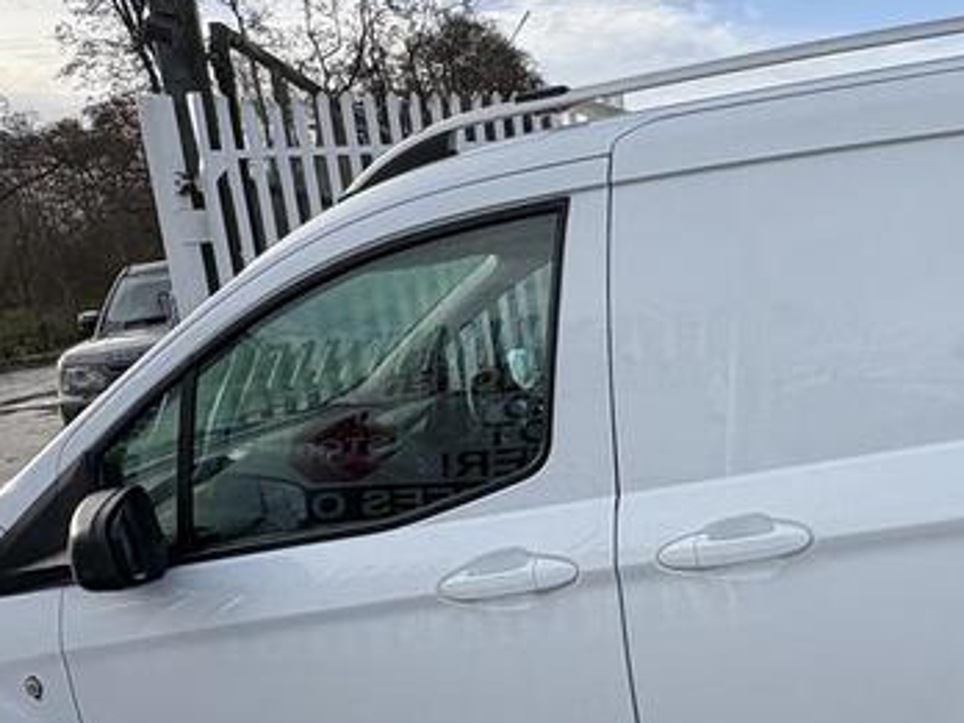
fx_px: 1003
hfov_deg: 49.6
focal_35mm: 36
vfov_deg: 39.6
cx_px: 704
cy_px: 410
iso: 50
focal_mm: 2.22
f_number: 2.2
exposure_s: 1/879
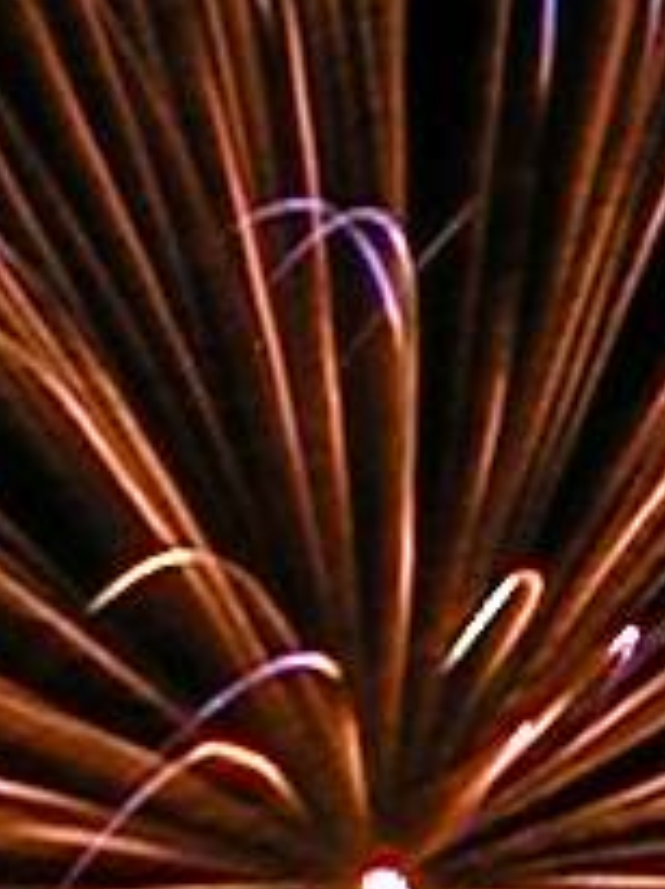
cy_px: 1368
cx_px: 216
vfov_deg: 8.9
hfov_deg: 6.8
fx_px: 5596
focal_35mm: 218
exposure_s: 4
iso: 100
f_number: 8
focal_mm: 8.9
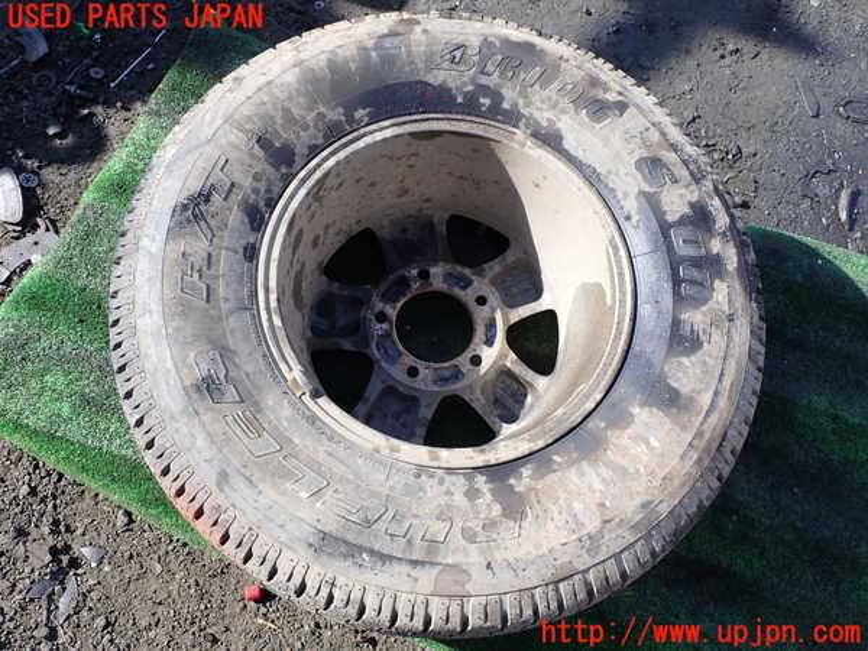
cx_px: 434
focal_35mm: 30
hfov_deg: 60.0
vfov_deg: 46.8
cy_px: 326
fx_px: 752
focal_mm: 5.4
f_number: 3.2
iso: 100
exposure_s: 1/320
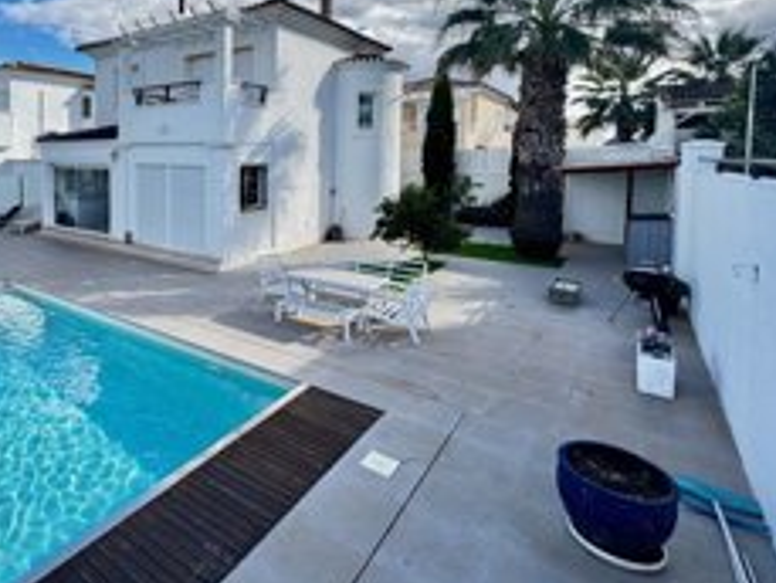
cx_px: 203
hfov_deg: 71.6
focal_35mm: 22
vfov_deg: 59.5
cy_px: 186
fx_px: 493
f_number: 2.2
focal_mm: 2.22
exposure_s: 1/544
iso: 50
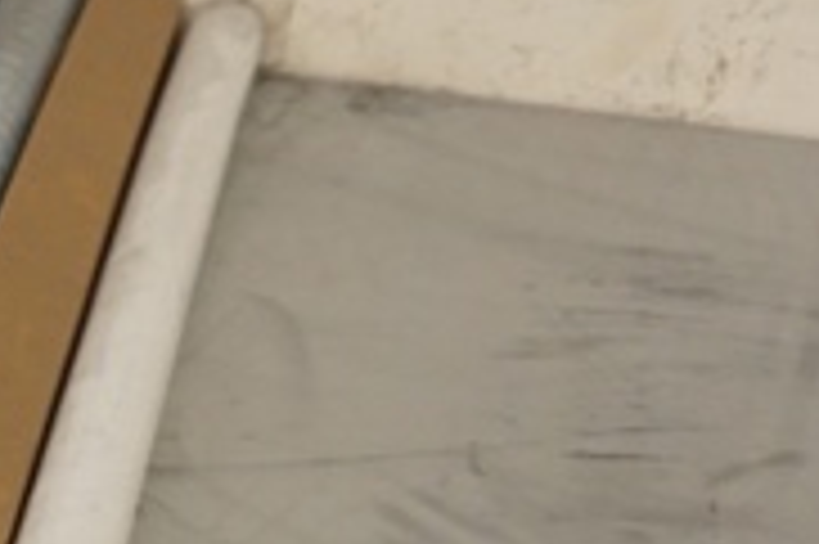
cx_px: -776
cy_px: 692
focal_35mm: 95
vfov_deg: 13.9
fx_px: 2159
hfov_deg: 16.7
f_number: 4
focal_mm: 16
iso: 1000
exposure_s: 1/160
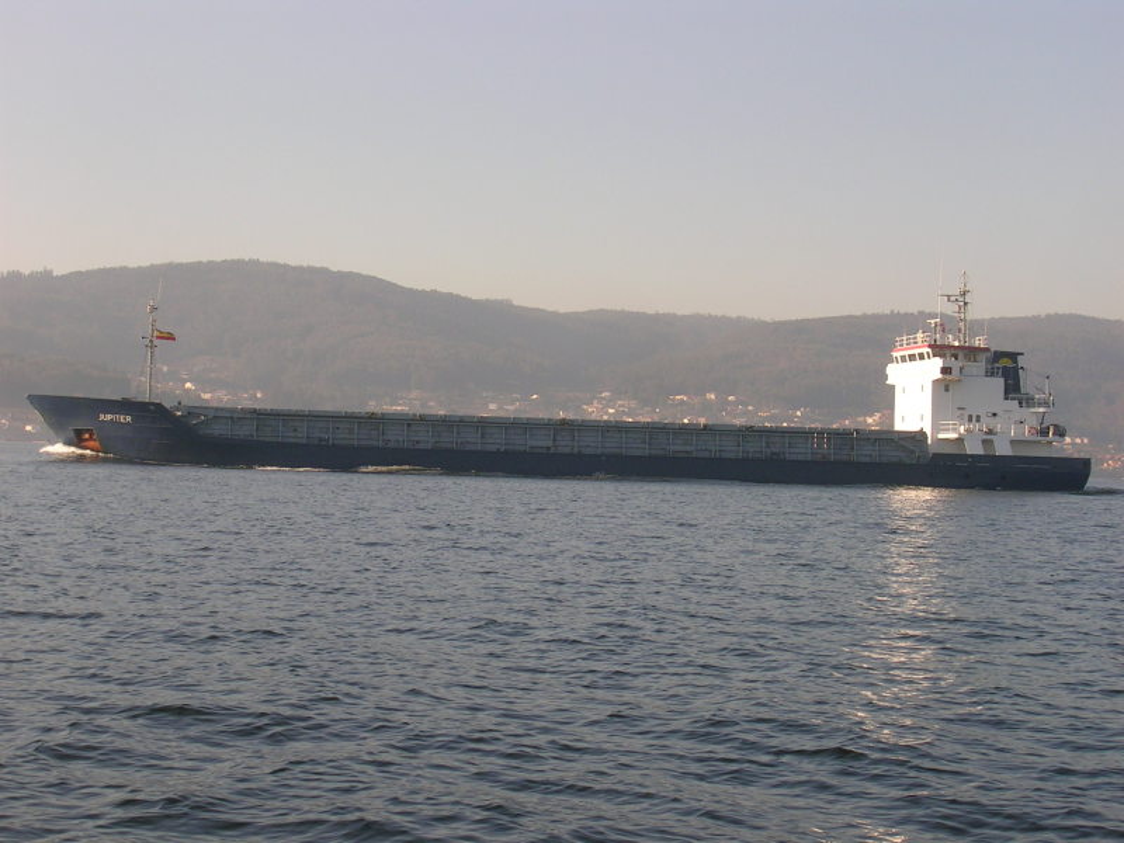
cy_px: 422
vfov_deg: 20.2
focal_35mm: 73
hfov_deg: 26.7
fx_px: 2370
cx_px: 562
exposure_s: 1/173
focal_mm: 11.1
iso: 50
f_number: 6.5
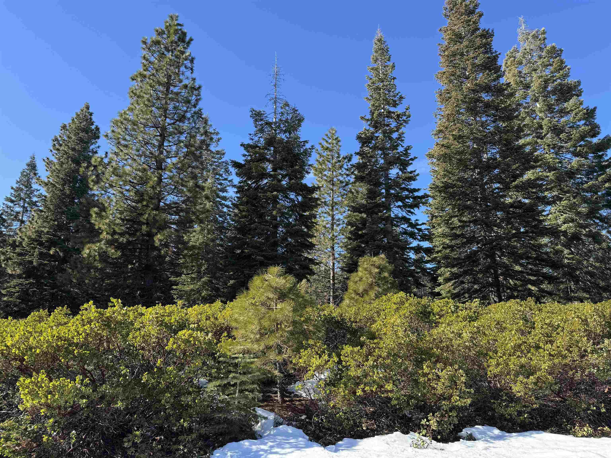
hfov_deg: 71.6
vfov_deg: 56.8
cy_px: 229
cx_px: 306
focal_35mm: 24
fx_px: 424
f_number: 1.78
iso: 80
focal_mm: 6.76
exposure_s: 1/1285
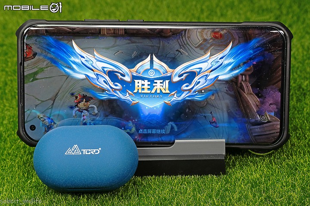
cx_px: 155
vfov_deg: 14.9
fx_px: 788
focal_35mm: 92
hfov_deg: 22.3
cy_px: 103
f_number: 10
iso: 1250
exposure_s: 1/60
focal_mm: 61
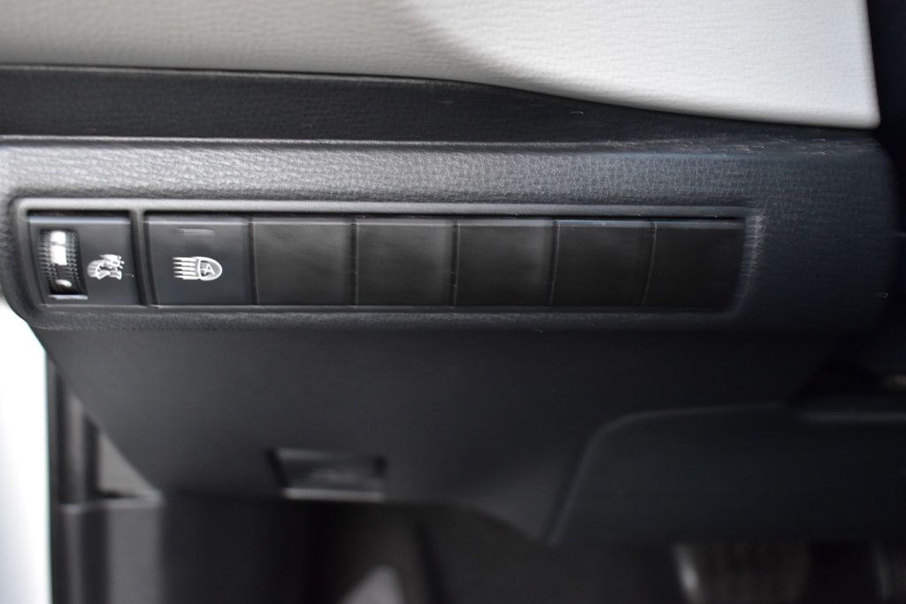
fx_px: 906
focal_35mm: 36
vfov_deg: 36.8
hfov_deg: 53.1
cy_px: 302
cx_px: 453
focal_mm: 24
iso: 1600
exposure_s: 1/15
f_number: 4.5
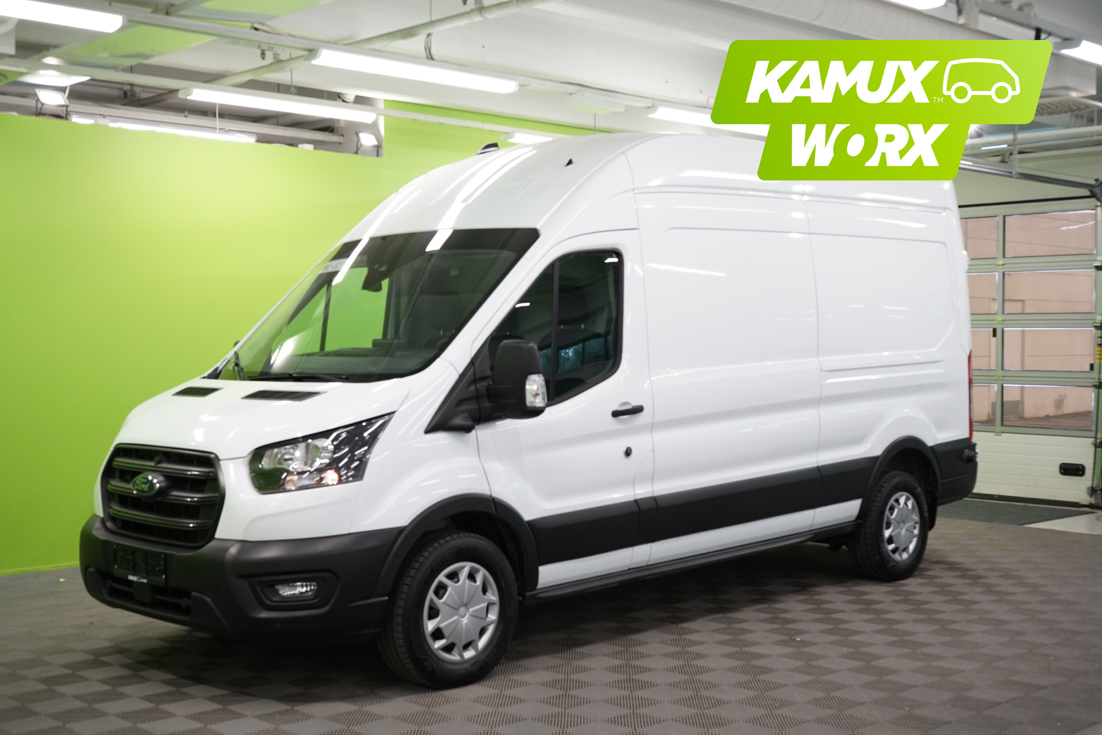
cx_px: 551
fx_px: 1316
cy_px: 368
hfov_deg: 45.4
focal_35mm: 43
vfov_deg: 31.2
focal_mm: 43
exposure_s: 1/60
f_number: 7.1
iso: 1000
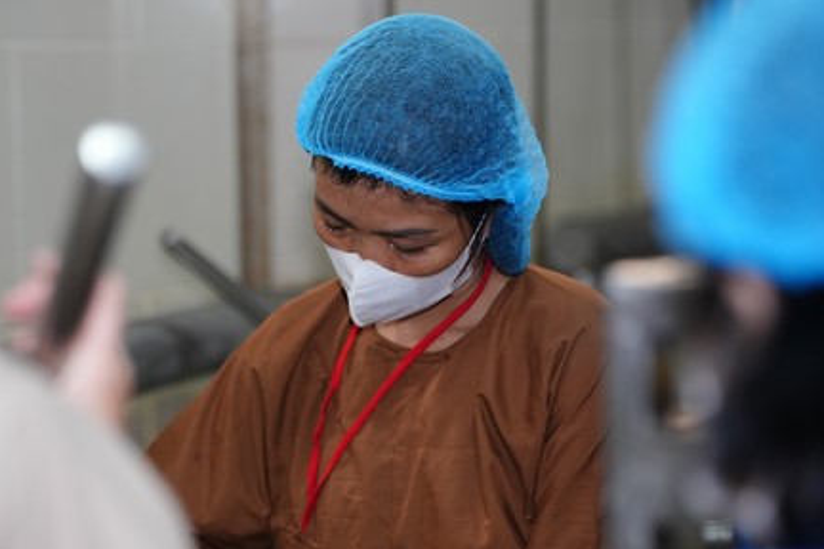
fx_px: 3479
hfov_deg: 13.5
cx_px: 296
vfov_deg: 9.0
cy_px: 367
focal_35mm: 152
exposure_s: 1/250
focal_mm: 101
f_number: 2.8
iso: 2000
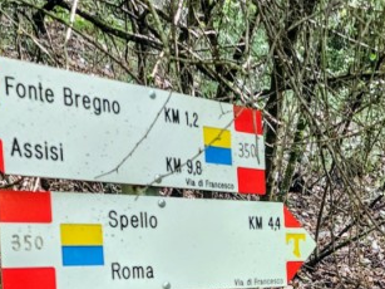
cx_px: 329
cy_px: 307
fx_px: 667
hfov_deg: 31.1
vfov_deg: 23.1
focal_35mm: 60
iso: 160
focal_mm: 6.4
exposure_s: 1/180
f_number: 1.8
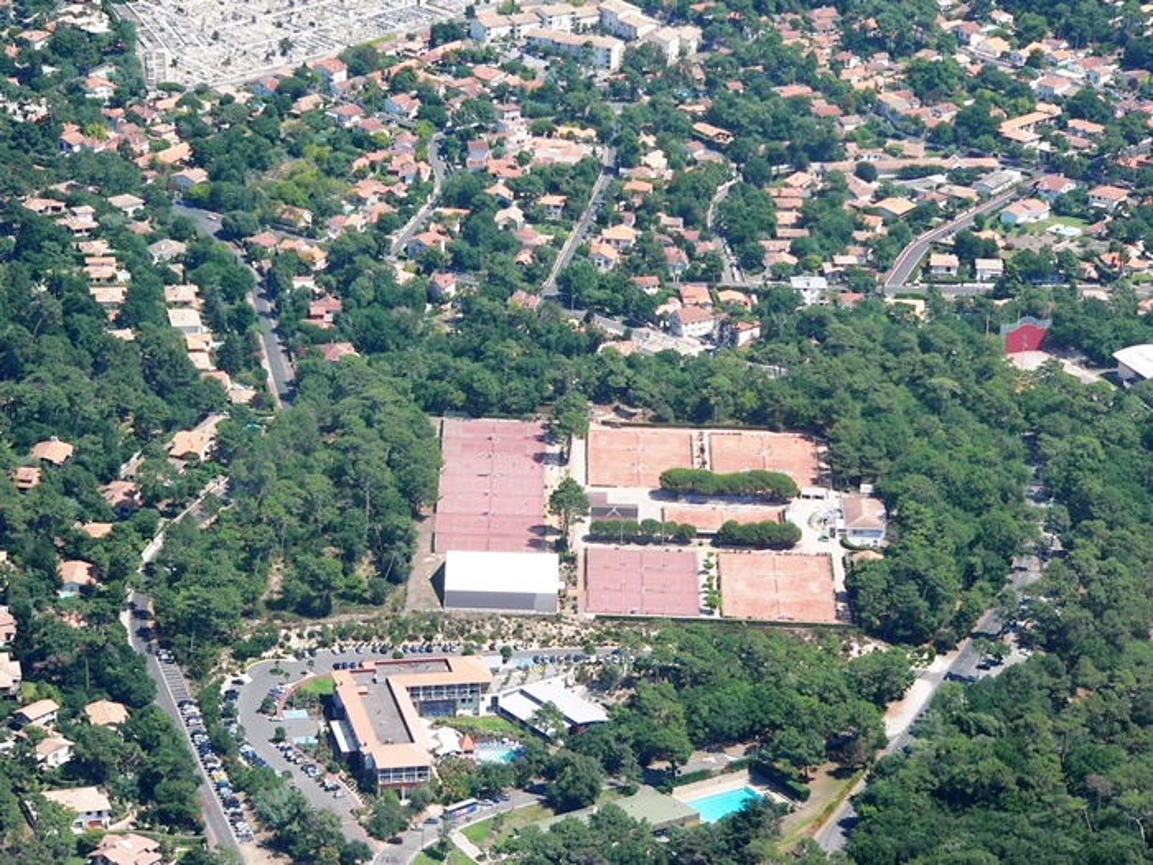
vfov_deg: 10.9
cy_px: 432
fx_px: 4530
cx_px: 576
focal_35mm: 136
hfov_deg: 14.5
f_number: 3.7
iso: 80
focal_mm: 22.7
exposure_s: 1/640
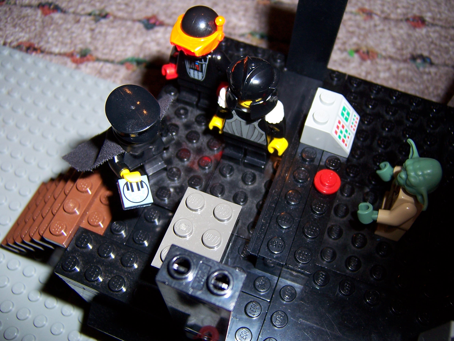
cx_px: 227
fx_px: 433
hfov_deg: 55.4
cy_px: 170
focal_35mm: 33
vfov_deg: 42.9
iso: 80
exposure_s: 1/60
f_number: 2.8
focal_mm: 5.5
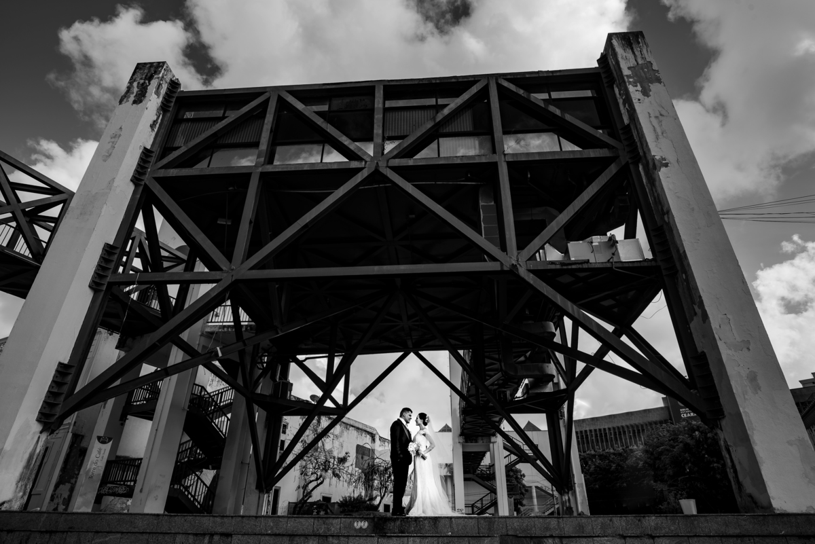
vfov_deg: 62.0
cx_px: 408
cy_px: 272
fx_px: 453
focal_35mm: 20
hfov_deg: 84.0
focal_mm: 20
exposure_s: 1/160
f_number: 7.1
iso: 100
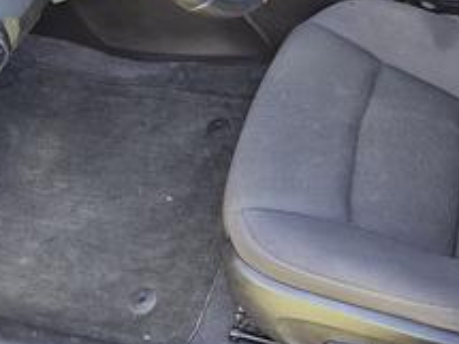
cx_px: 335
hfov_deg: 34.9
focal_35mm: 54
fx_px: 716
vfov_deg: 25.3
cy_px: -24
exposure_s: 1/120
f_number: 1.7
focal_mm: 6.3
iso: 320
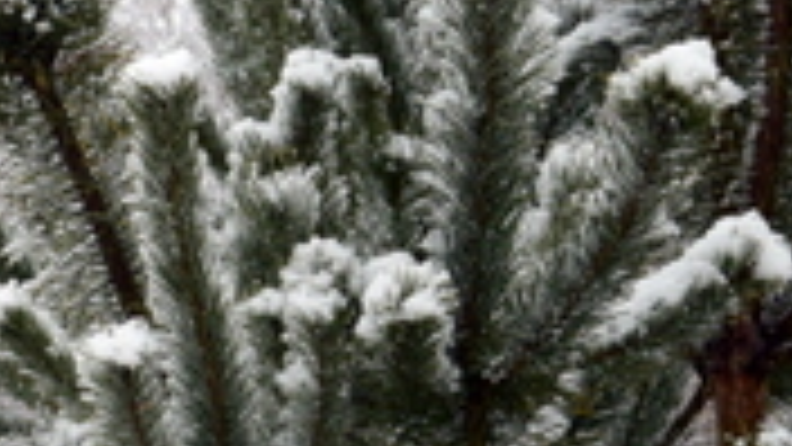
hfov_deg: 6.1
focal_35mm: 342
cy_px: 766
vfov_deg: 3.5
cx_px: -783
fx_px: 7182
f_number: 8
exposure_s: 1/60
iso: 400
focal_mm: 48
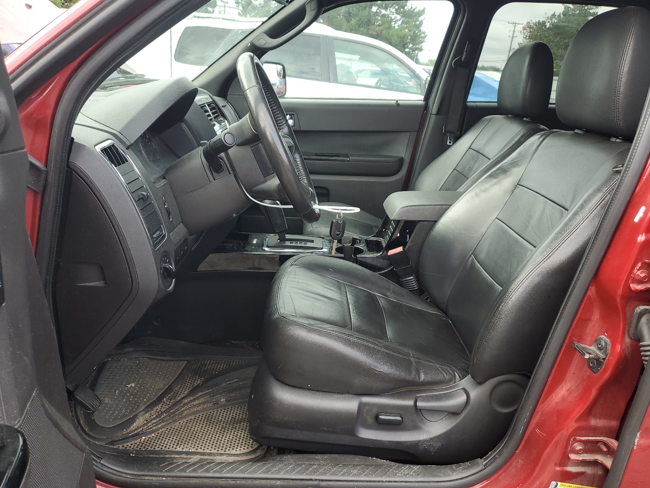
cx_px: 325
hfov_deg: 67.3
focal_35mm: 26
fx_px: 488
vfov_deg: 53.1
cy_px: 244
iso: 50
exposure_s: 1/227
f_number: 1.5
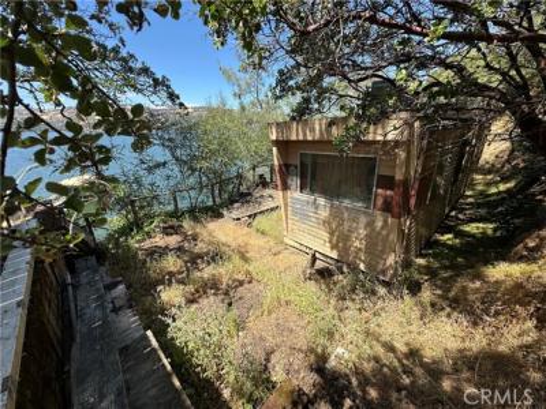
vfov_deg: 85.7
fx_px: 221
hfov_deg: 102.1
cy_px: 204
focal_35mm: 14
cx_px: 273
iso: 40
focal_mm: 2.22
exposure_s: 1/917
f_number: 2.2
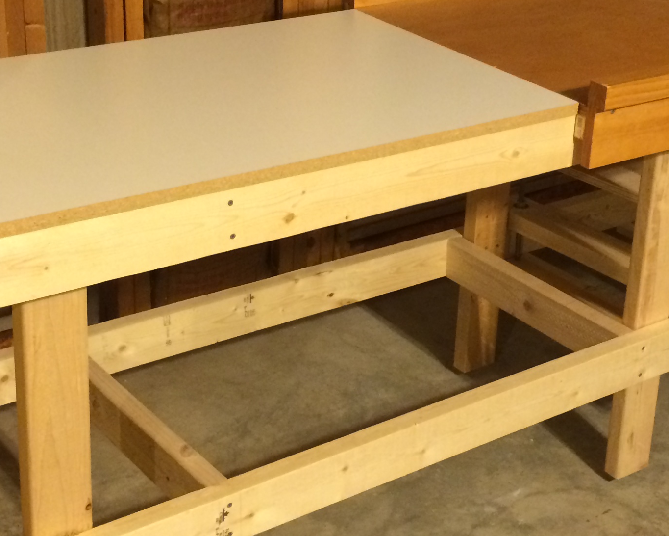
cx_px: 390
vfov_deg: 21.8
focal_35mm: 70
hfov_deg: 27.1
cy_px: 237
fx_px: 1386
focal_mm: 4.12
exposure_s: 1/20
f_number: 2.2
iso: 320
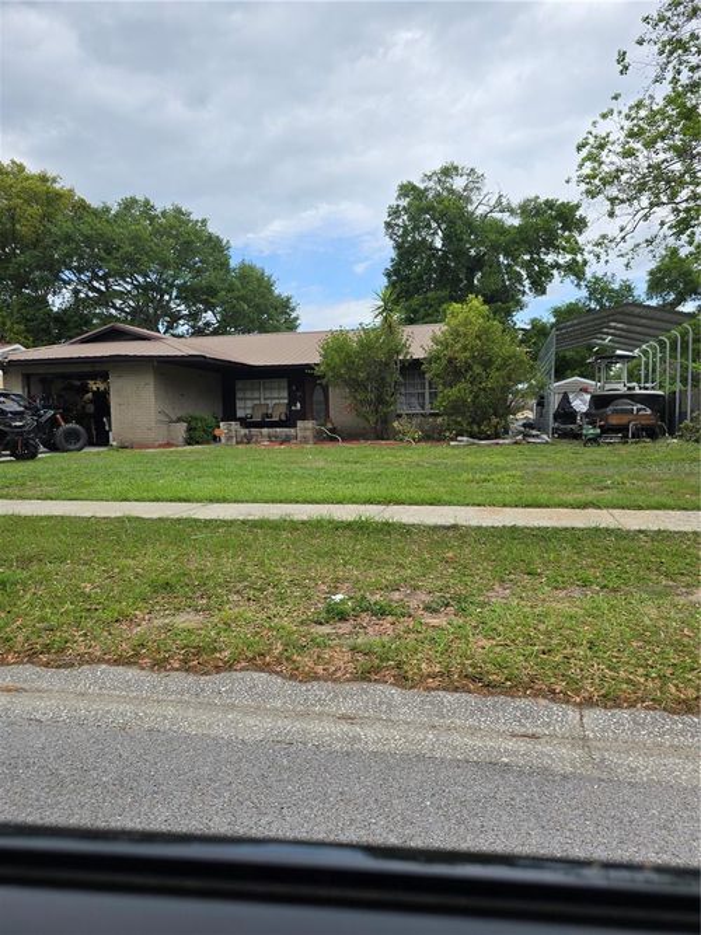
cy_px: 468
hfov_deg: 58.9
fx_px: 621
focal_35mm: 23
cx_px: 350
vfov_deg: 73.9
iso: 12
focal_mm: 6.3
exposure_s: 1/512
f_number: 1.7
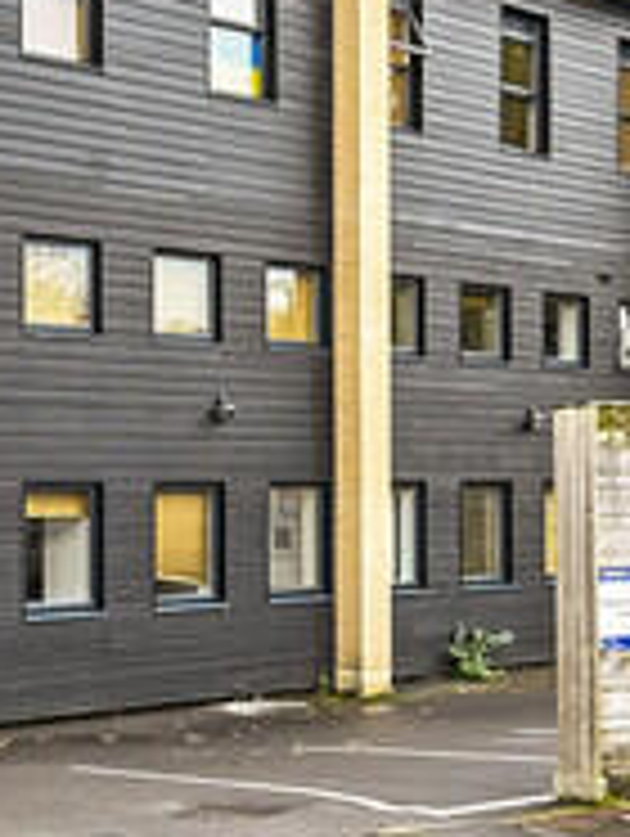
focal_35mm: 74
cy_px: 466
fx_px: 1792
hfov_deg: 19.6
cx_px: 90
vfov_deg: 26.3
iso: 250
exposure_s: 1/100
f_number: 4
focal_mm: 14
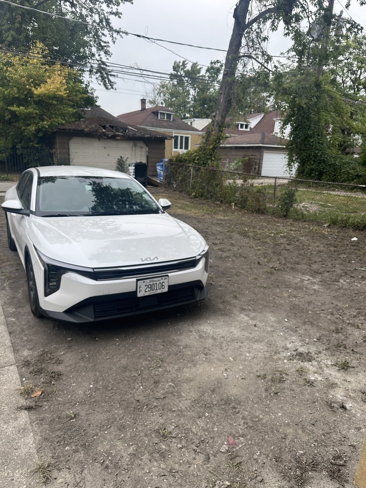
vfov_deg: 71.6
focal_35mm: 24
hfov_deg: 56.8
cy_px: 244
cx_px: 183
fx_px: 338
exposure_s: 1/524
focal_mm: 6.86
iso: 80
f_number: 1.78
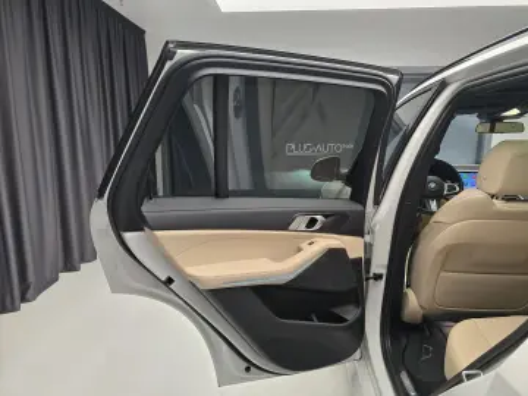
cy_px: 198
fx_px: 351
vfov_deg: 58.9
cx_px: 264
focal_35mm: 23
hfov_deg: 73.9
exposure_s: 1/180
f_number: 1.7
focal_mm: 6.3
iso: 200
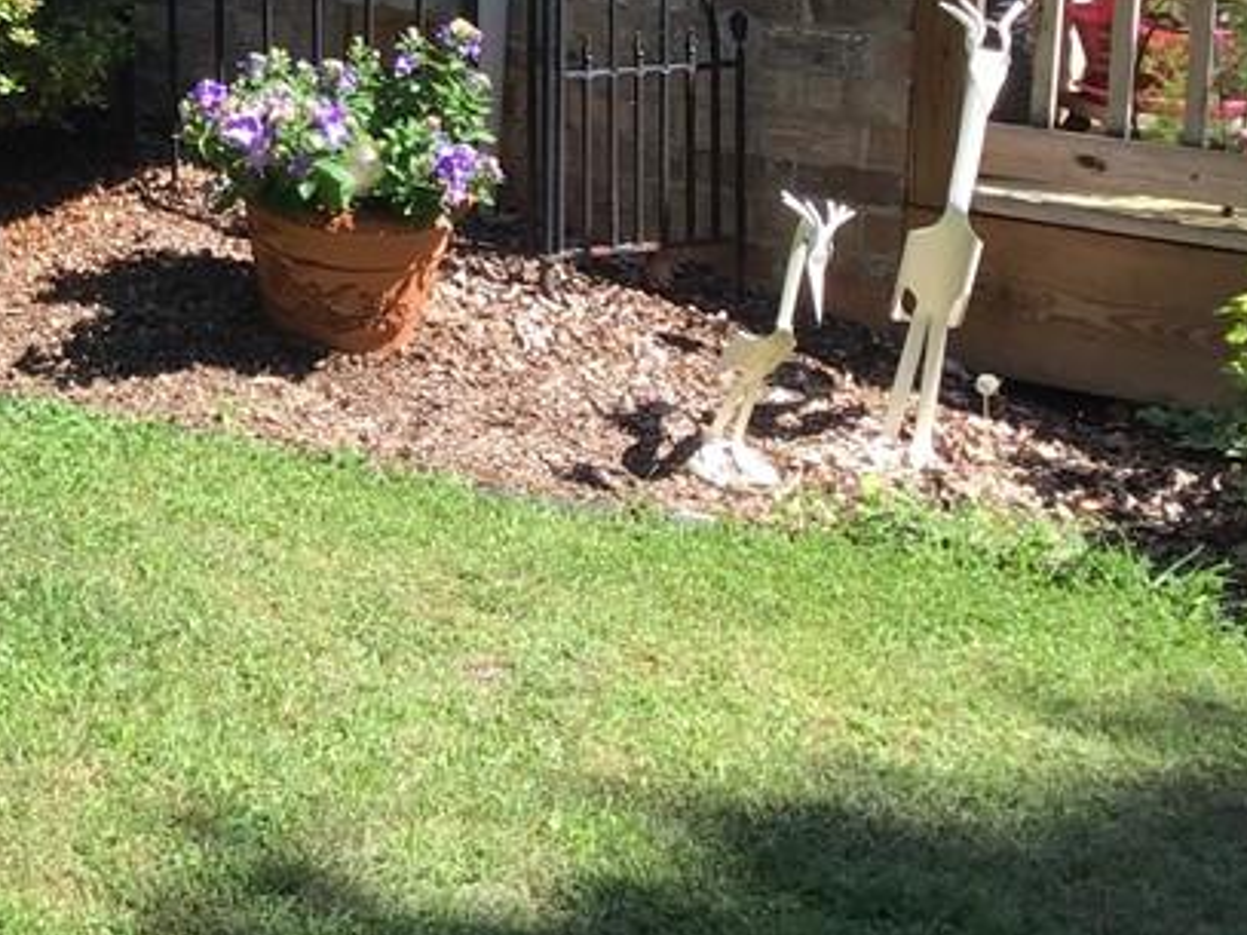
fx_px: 2809
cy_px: -67
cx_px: -208
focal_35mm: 78
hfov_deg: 23.1
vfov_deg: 18.3
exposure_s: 1/345
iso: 25
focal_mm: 3.3
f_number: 2.4
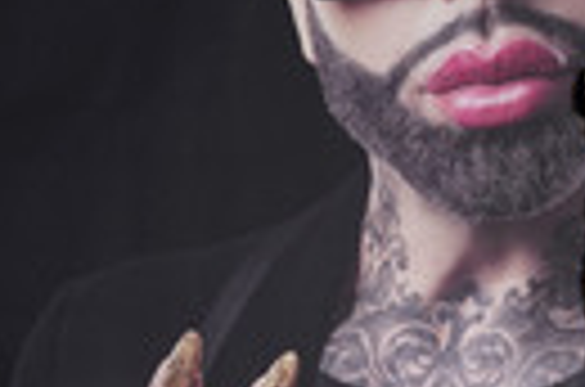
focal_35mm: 198
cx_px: 794
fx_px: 3210
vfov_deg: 6.9
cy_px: 216
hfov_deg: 10.2
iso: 640
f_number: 8
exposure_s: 1/250
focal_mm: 57
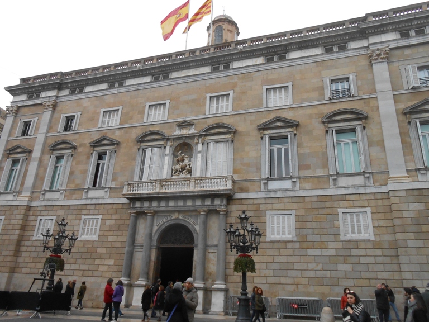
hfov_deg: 67.3
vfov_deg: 53.1
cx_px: 214
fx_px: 322
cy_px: 161
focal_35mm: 26
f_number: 3.5
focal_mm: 4.6
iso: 250
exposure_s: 1/250
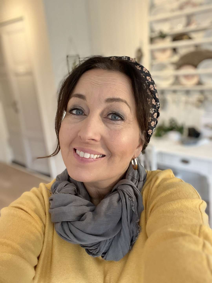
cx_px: 106
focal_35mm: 30
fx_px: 245
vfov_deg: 60.0
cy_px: 142
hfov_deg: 46.8
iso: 200
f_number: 2.2
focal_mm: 2.71
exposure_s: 1/33
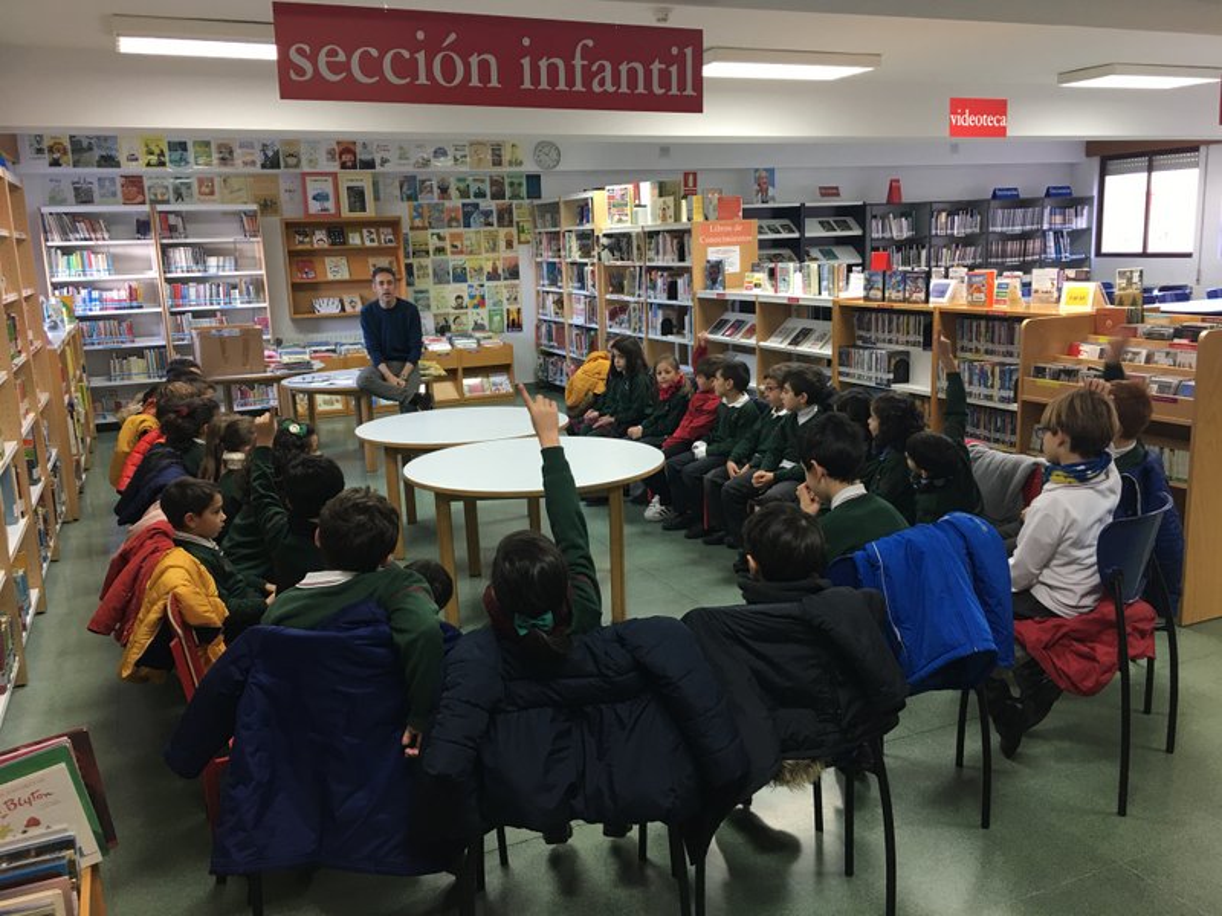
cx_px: 611
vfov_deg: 48.2
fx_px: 1024
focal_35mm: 29
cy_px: 458
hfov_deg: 61.7
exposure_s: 1/17
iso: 40
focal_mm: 4.15
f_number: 2.2
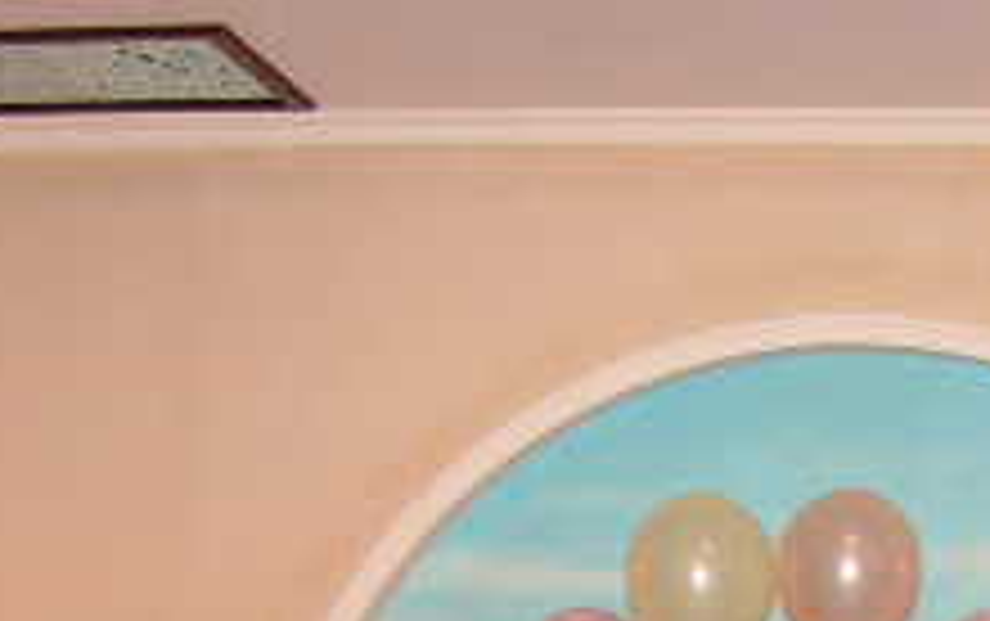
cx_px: 976
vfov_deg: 11.2
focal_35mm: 111
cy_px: 1004
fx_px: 2998
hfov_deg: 18.3
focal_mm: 6
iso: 200
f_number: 3.2
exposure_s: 1/40
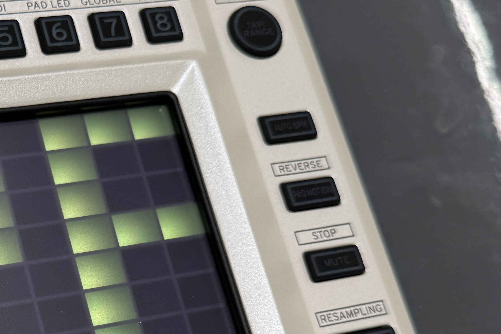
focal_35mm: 67
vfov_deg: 20.0
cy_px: 286
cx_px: 7
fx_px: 932
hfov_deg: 28.3
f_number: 1.78
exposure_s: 1/192
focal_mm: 6.76
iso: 64
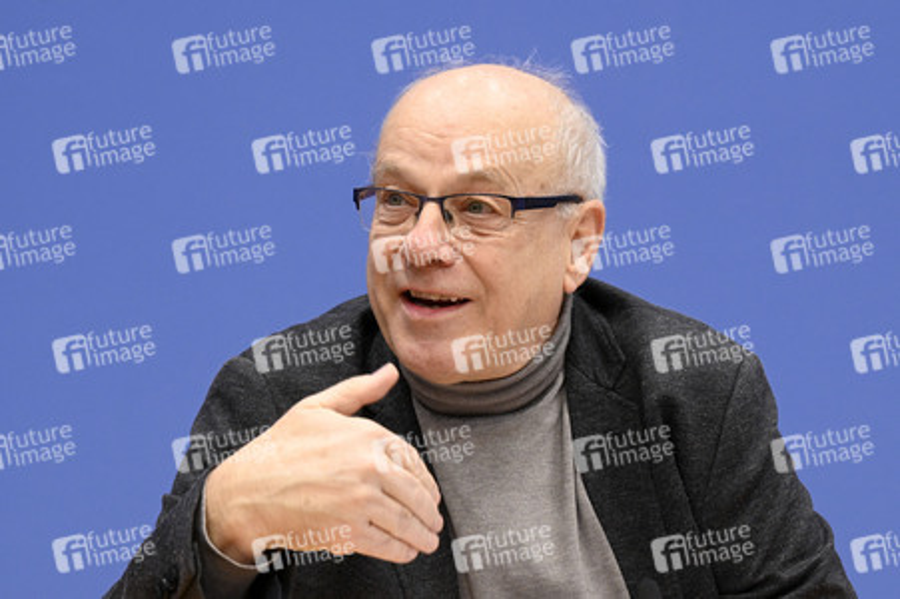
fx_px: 2798
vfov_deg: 12.2
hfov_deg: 18.3
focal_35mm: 112
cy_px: 300
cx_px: 450
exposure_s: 1/400
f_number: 6.3
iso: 5000
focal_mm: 112
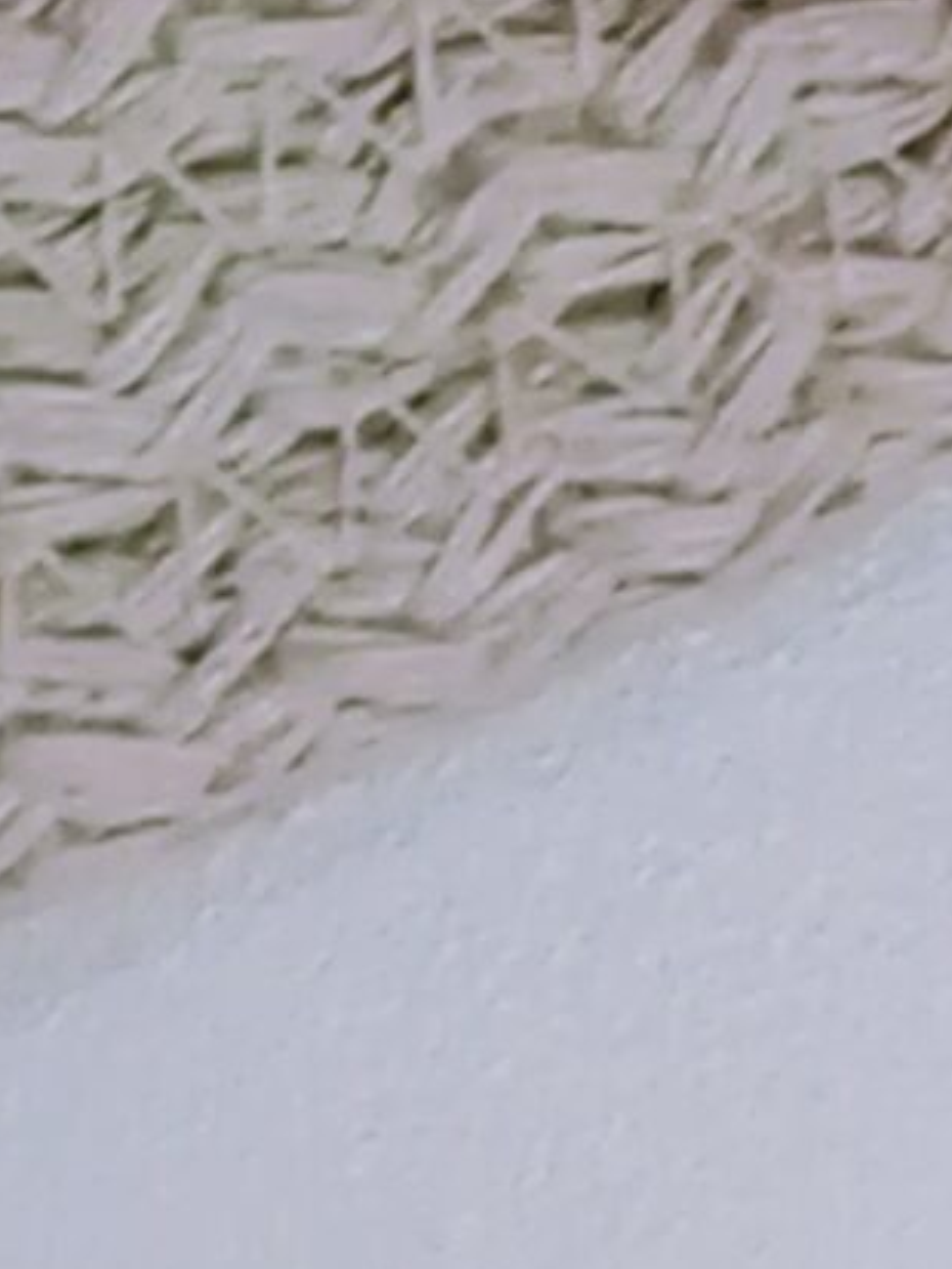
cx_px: -559
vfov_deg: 5.2
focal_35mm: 366
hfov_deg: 4.0
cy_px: -1837
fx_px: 13414
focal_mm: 4.27
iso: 425
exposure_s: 1/50
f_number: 1.8
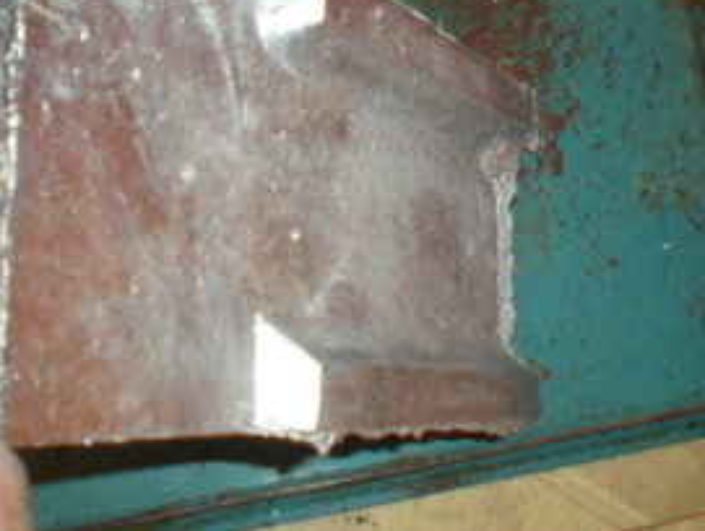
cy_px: 146
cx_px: 310
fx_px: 1142
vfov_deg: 25.9
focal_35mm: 56
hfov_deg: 34.3
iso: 400
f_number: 3.1
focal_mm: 6.3
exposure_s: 1/2
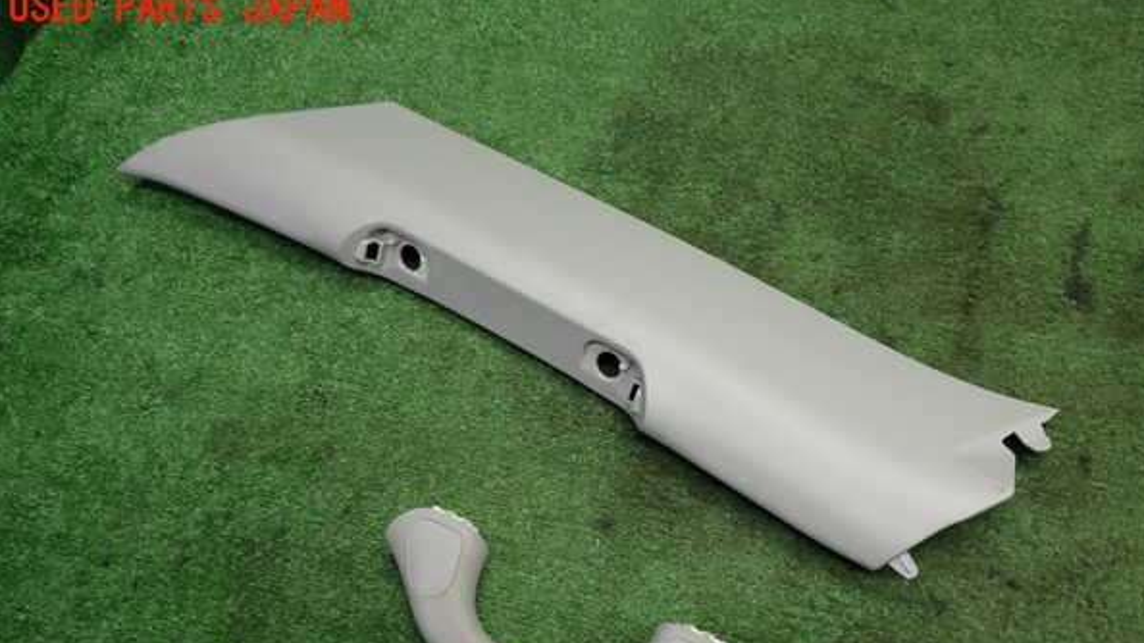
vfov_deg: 35.3
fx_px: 1001
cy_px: 418
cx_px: 576
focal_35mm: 33
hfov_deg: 59.5
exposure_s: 1/60
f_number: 2.3
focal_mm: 5.4
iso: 200
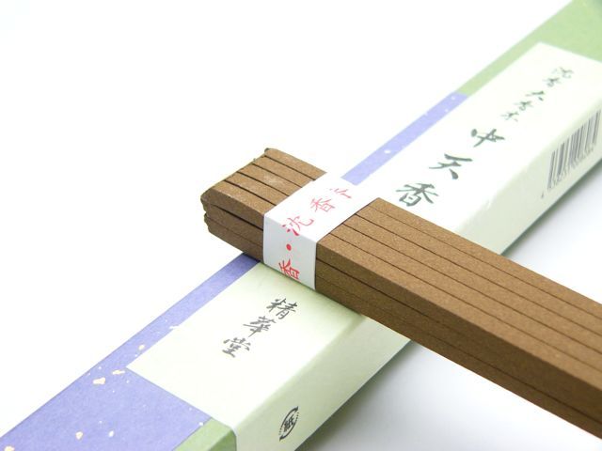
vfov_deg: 20.4
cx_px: 301
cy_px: 226
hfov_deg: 27.0
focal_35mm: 72
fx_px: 1252
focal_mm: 12
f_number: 3.7
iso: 100
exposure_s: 1/13
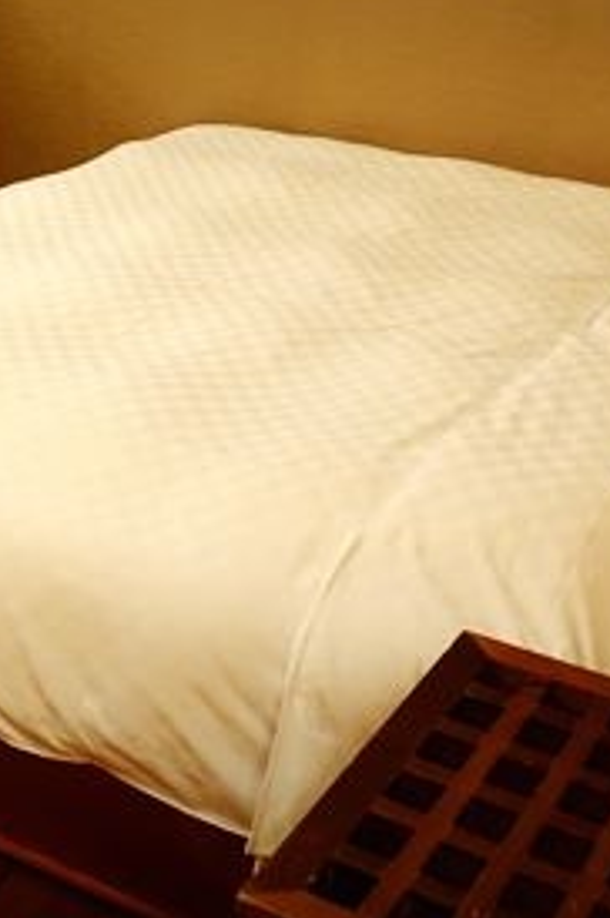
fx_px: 1452
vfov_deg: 35.0
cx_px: 245
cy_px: 360
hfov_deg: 23.7
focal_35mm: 57
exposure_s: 1/13
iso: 800
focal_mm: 8.8
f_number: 1.8
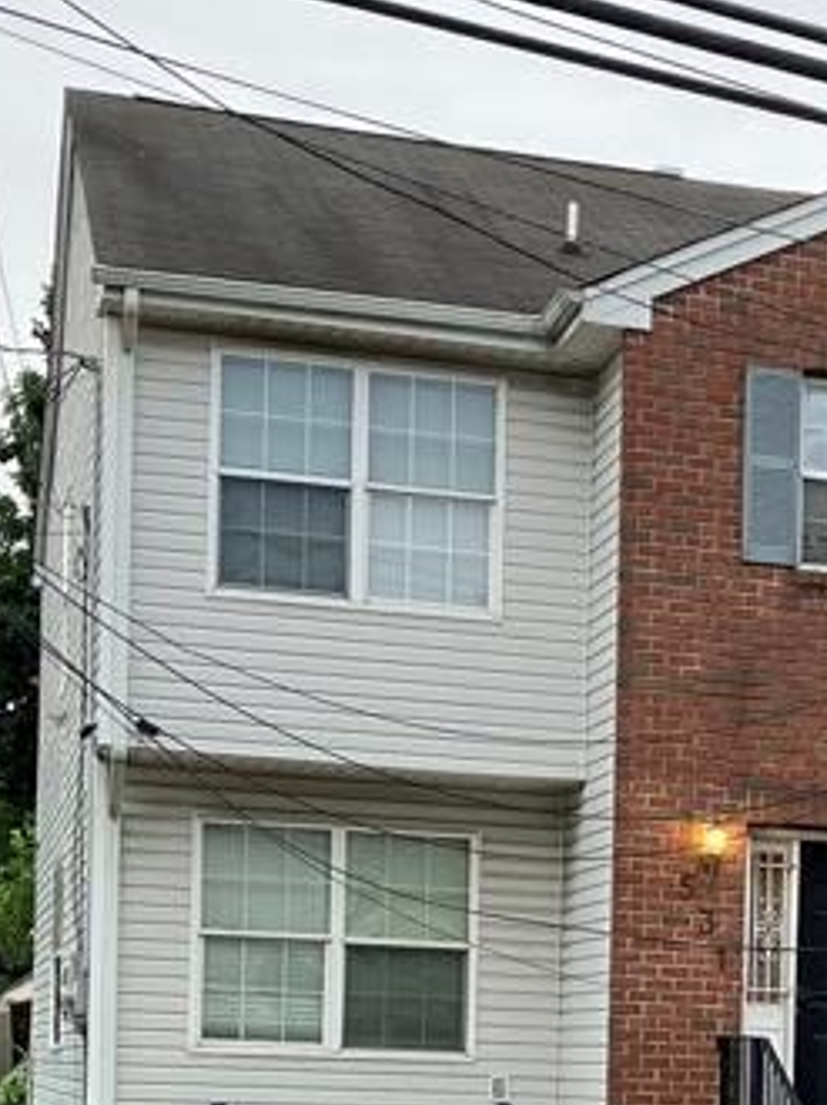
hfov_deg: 16.5
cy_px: 1205
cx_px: 867
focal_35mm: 87
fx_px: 2775
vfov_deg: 21.4
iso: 50
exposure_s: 1/121
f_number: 1.8
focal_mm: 3.99
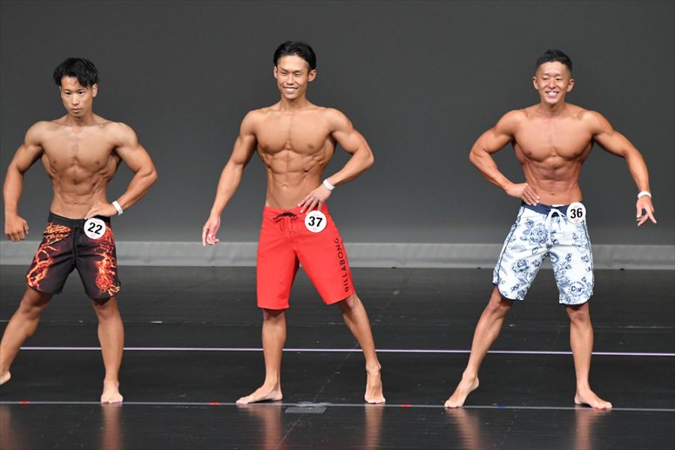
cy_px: 225
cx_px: 338
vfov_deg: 4.4
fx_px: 5903
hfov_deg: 6.5
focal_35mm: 315
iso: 4000
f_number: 5.6
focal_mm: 210
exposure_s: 1/400
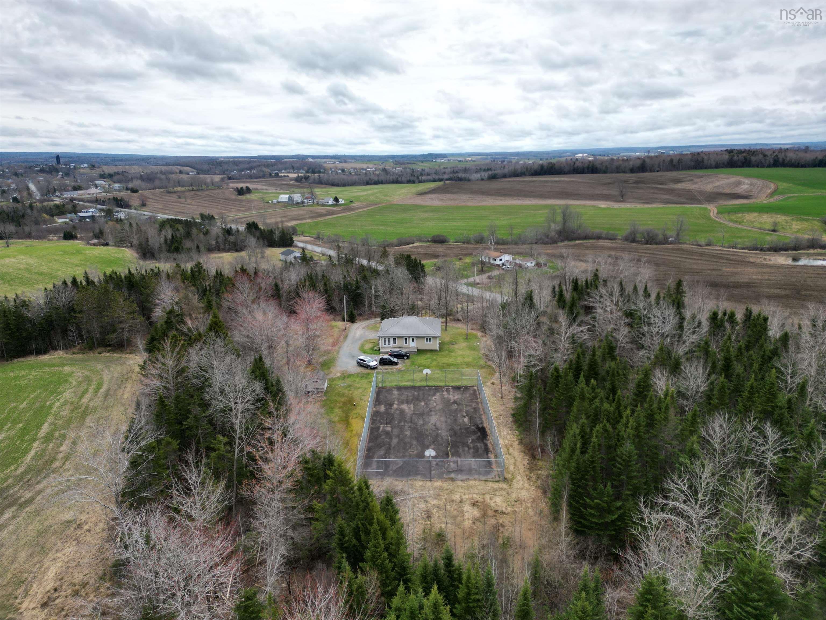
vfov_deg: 56.8
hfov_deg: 71.6
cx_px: 413
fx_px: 573
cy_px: 310
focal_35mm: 24
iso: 100
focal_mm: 6.72
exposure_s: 1/3000
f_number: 1.7
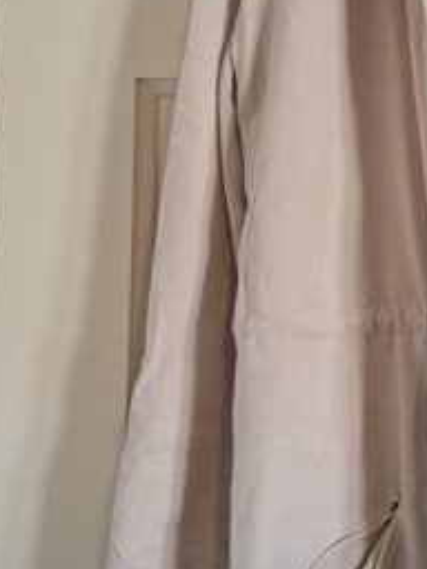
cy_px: 184
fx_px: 1184
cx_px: 549
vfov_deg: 26.9
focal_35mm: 72
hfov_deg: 19.0
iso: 320
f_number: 1.8
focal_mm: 5.54
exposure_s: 1/33
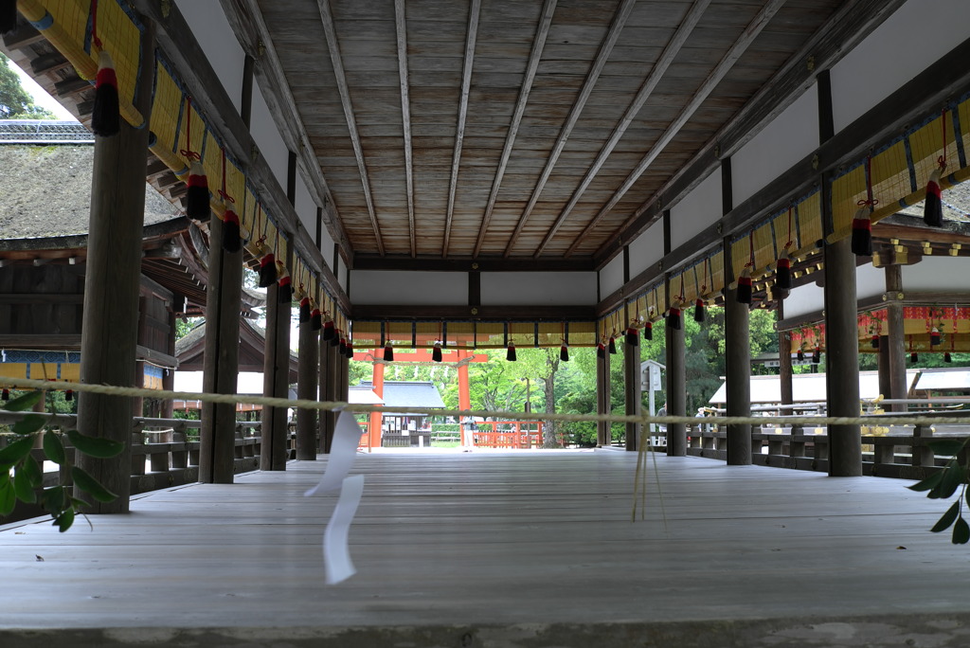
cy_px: 324
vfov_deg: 37.9
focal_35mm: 35
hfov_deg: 54.4
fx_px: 944
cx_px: 485
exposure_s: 1/80
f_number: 4
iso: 100
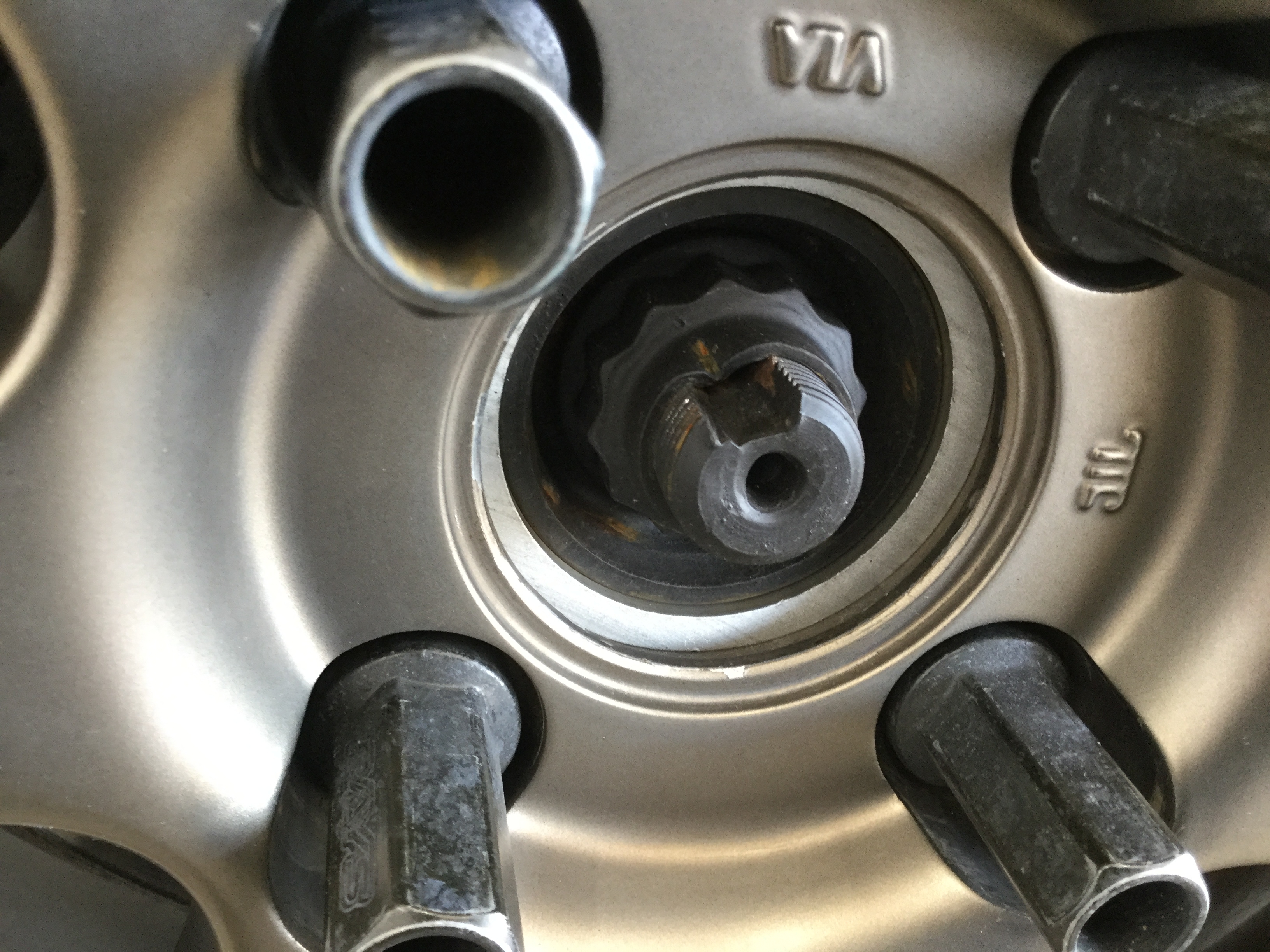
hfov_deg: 58.4
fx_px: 1137
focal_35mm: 31
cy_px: 476
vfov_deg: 45.4
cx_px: 635
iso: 100
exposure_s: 1/30
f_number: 2.4
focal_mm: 3.3
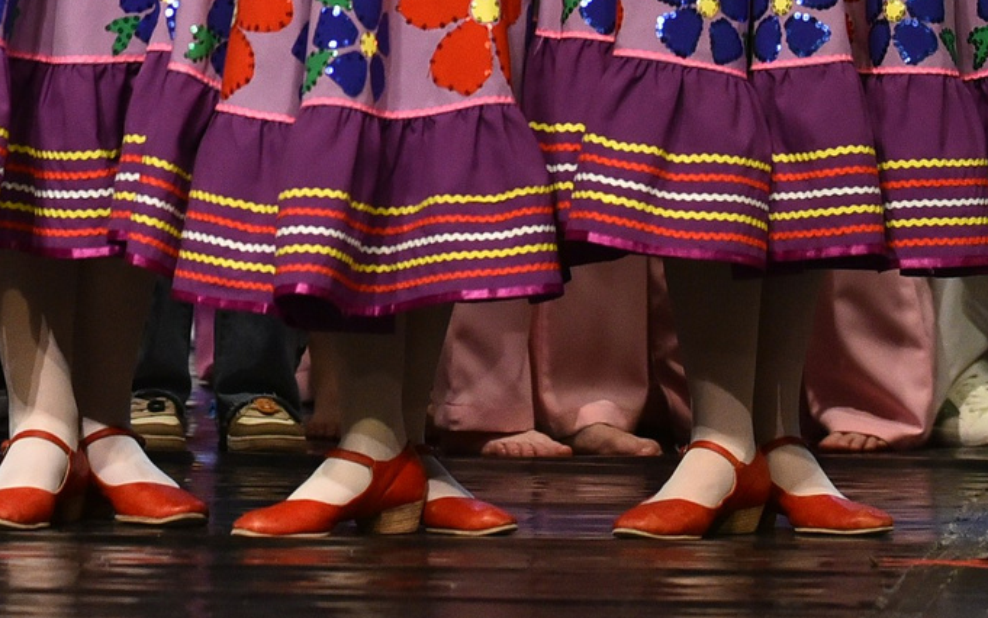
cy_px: -558
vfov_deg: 2.1
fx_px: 17022
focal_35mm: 632
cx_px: 427
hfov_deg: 3.3
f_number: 3.2
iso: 2000
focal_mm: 165
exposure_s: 1/640
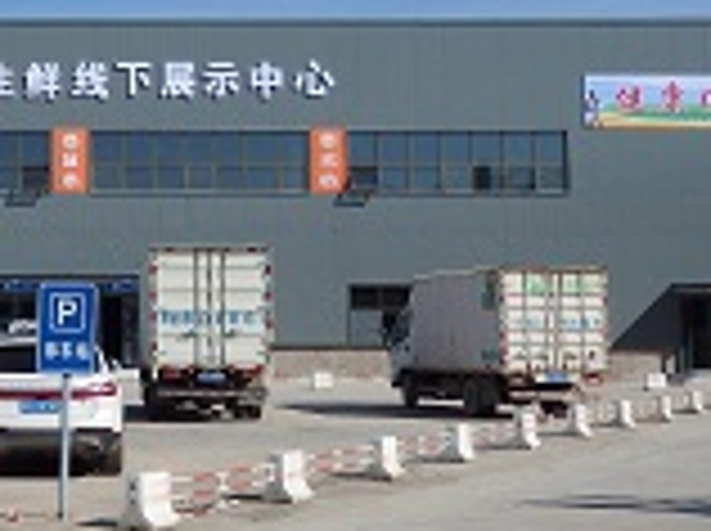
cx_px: 68
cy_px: 194
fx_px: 1559
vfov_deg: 19.3
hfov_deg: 24.9
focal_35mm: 76
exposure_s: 1/320
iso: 125
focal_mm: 5.5
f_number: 9.4
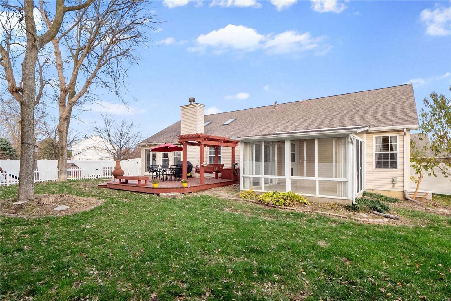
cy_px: 150
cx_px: 226
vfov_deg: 67.4
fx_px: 225
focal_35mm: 18
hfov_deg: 90.0
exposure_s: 1/160
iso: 400
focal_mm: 9
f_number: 7.1
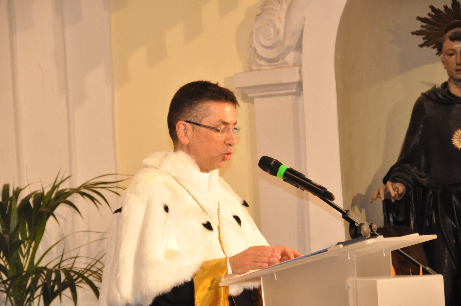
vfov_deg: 7.9
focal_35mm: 174
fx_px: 2225
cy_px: 153
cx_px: 230
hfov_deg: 11.8
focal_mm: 116
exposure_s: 1/60
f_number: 6.3
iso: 2000
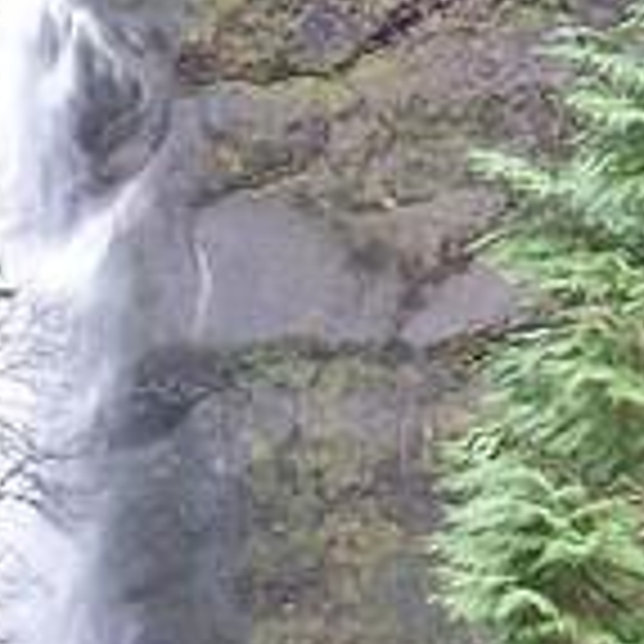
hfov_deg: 11.9
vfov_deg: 12.0
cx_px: 180
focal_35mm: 146
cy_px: 315
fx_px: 3073
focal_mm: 5.6
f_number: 2.8
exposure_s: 1/60
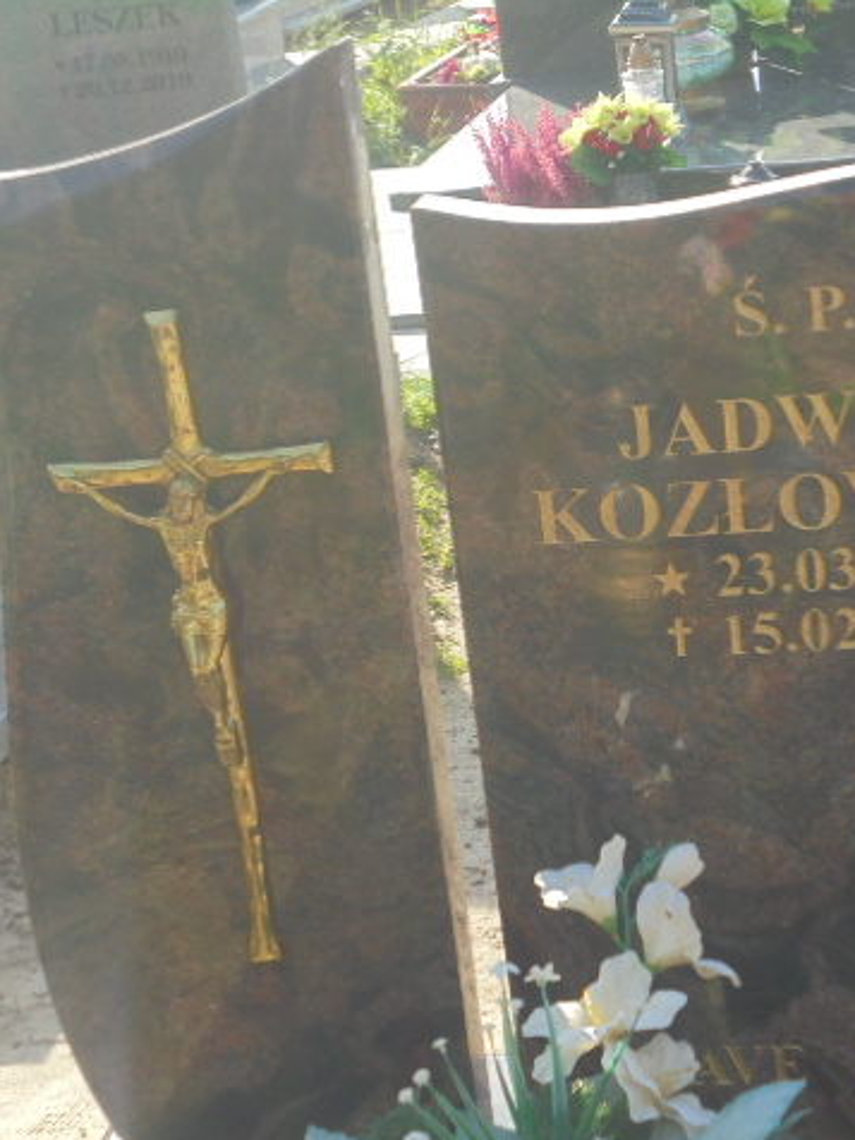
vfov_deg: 22.8
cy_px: 570
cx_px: 572
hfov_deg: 17.1
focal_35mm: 86
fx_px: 2832
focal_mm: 11.5
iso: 100
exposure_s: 1/160
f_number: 5.6
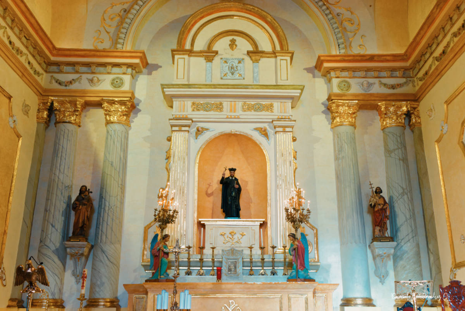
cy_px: 156
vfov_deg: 40.0
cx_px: 232
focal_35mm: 33
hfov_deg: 57.2
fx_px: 426
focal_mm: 33
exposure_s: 1/100
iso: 800
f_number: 4
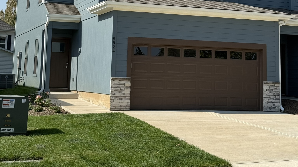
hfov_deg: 30.1
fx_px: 553
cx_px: 149
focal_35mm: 70
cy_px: -1
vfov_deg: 16.9
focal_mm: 6.76
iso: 80
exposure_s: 1/5208
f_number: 1.78
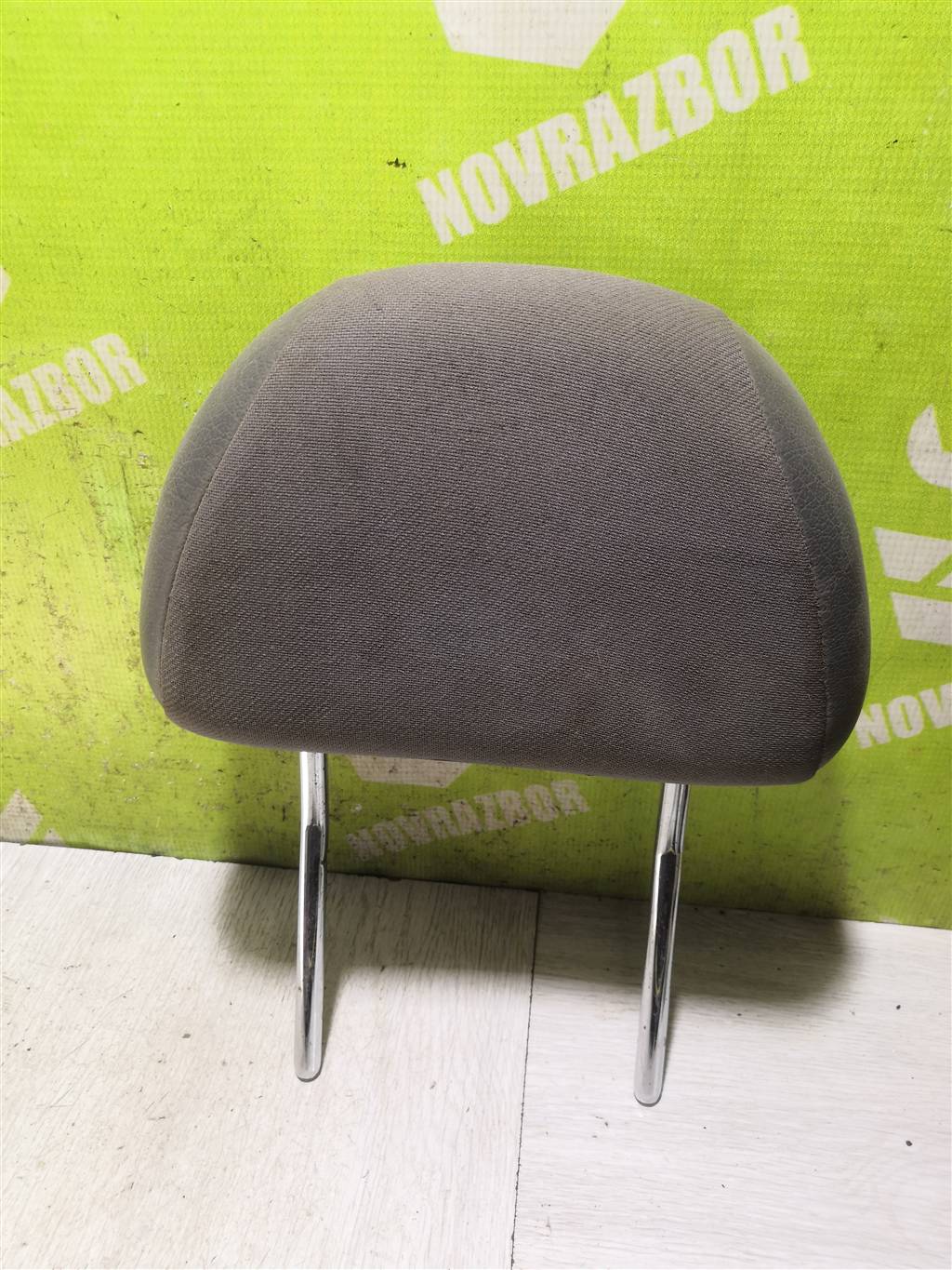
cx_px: 476
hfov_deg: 51.4
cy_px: 635
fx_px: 990
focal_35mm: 27
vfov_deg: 65.3
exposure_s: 1/50
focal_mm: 3.95
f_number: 1.8
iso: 80
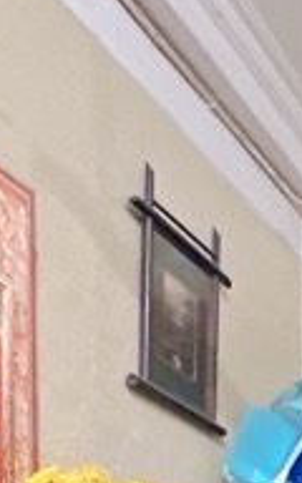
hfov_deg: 11.8
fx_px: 1040
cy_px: 735
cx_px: 818
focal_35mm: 79
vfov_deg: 21.6
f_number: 2.2
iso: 1000
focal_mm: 2.22
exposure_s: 1/50
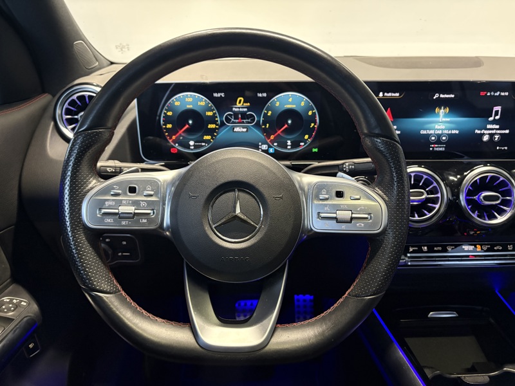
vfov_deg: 53.1
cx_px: 258
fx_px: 387
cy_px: 193
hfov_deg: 67.3
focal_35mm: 26
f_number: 1.6
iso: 500
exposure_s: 1/38
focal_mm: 5.96
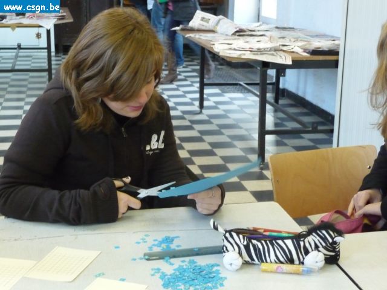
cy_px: 145
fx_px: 693
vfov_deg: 23.7
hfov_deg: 31.2
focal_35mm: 62
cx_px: 194
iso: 800
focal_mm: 10.5
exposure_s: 1/25
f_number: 4.5
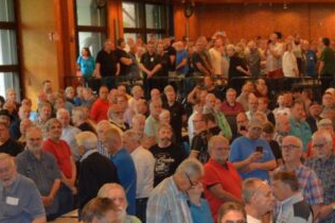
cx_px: 351
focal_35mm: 99
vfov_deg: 13.6
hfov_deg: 19.9
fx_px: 922
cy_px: 204
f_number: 3.8
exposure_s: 1/60
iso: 1600
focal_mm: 29
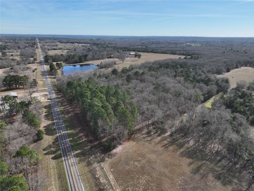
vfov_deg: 56.8
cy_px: 96
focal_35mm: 24
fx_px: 176
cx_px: 127
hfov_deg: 71.6
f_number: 7.1
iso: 110
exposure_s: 1/250
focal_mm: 12.29
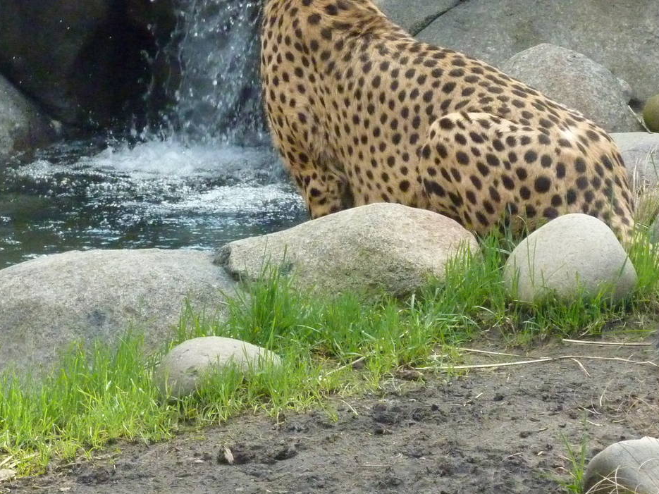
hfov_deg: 11.1
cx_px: 381
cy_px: 79
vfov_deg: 8.3
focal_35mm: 178
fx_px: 3388
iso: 800
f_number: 4.3
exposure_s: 1/400
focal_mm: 17
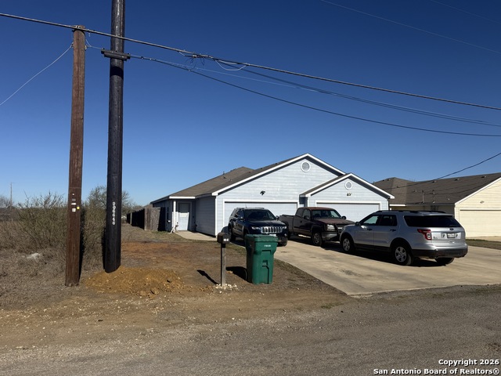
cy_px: 188
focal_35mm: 24
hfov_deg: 71.6
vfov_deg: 56.8
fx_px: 347
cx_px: 250
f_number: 1.78
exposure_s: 1/8130
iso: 80
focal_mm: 6.76
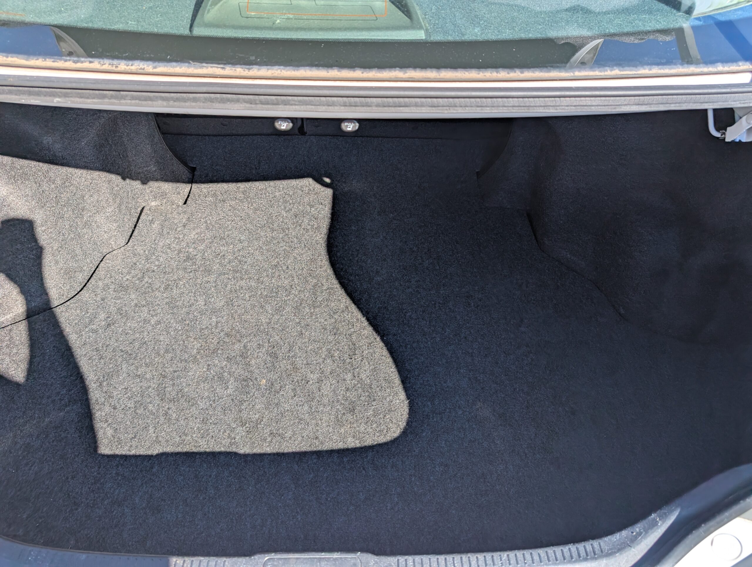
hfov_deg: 71.5
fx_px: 522
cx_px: 376
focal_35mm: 24
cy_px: 284
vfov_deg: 56.9
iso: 22
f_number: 1.68
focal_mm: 6.9
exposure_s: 1/533
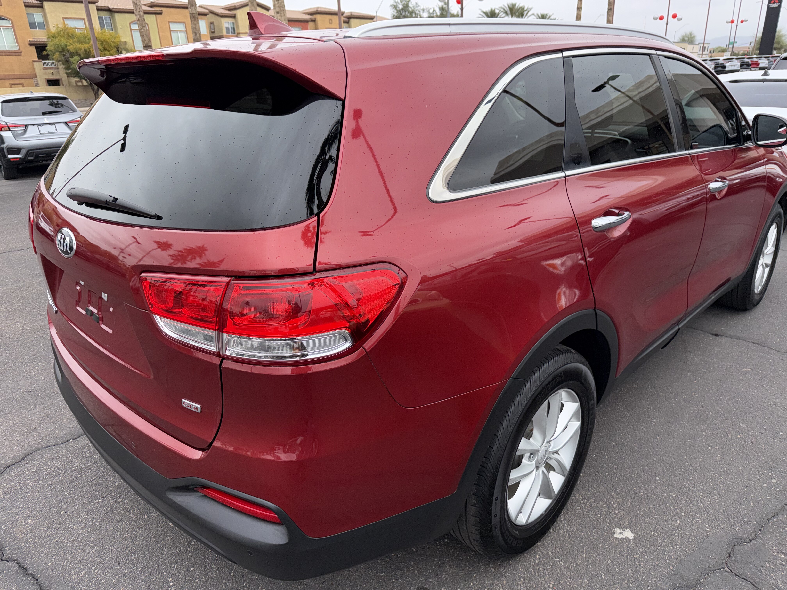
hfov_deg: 71.6
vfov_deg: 56.8
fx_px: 546
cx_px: 394
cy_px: 295
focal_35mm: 24
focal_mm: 6.76
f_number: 1.78
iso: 50
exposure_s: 1/1261
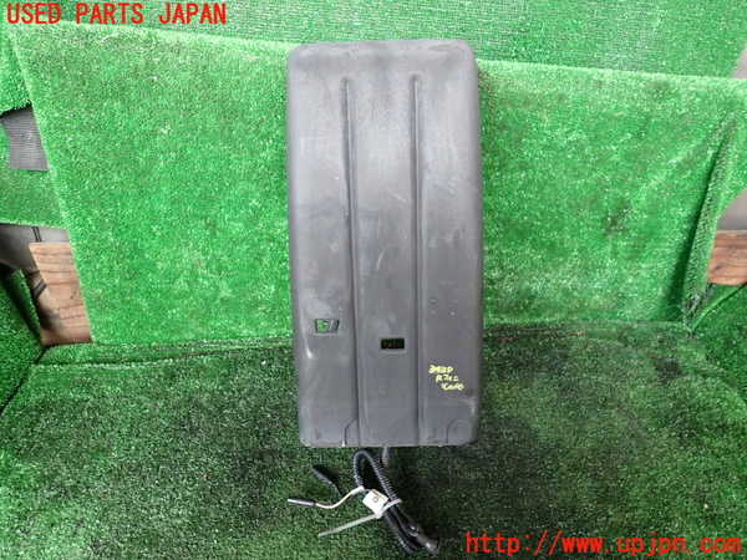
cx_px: 374
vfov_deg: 54.9
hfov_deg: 69.4
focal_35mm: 25
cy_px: 280
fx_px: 539
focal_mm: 4.5
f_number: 2
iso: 200
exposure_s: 1/30
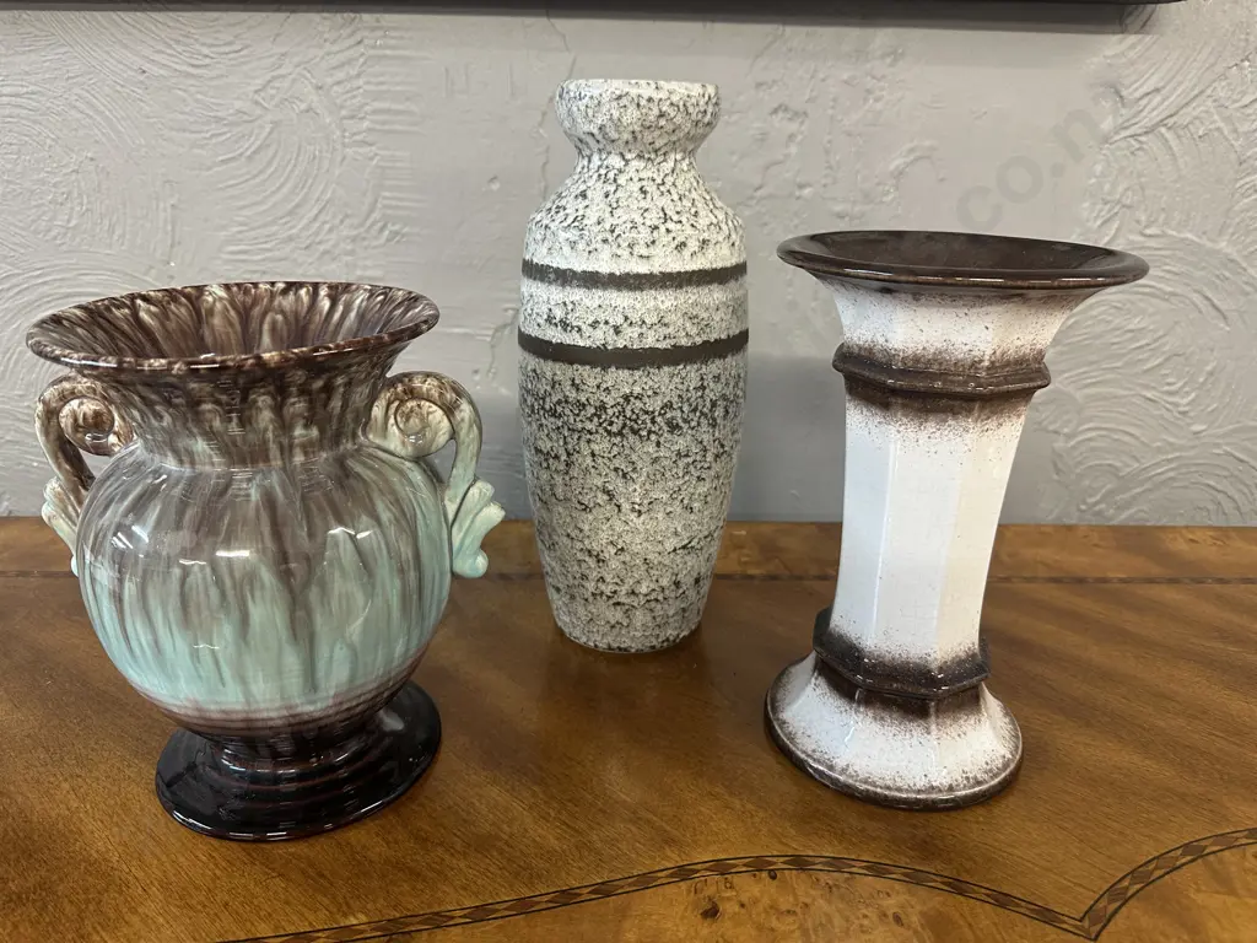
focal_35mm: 24
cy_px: 472
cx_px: 628
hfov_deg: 71.6
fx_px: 872
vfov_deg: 56.8
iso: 250
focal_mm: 6.86
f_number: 1.78
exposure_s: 1/50
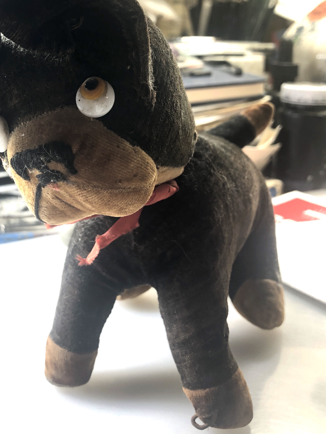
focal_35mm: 44
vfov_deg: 42.5
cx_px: 83
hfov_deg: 32.3
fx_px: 553
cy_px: 153
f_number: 1.8
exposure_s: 1/60
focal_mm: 3.99
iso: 100
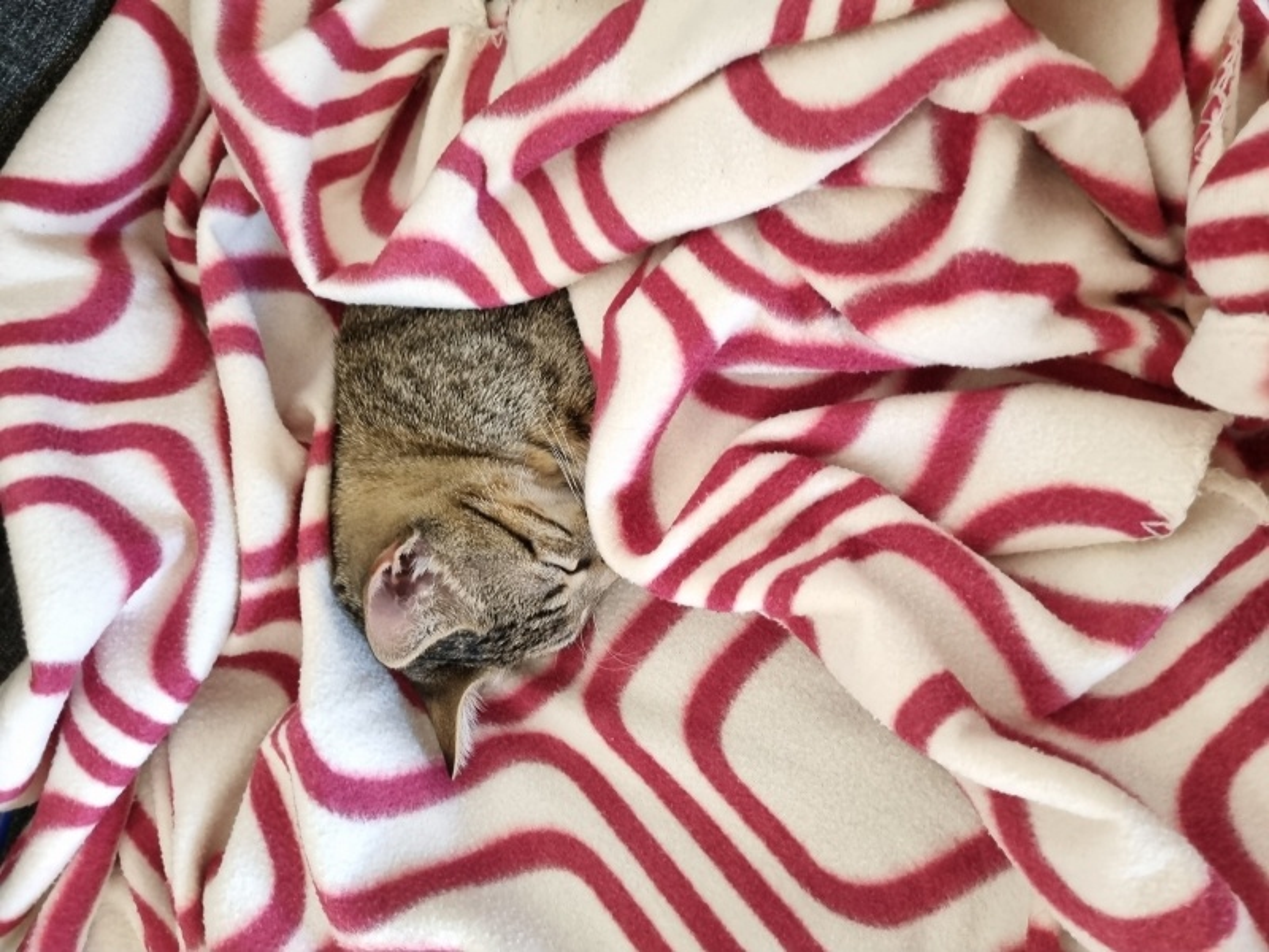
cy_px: 476
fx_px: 953
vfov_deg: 53.1
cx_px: 634
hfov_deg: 67.3
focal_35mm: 26
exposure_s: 1/33
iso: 500
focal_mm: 5.4
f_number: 1.8
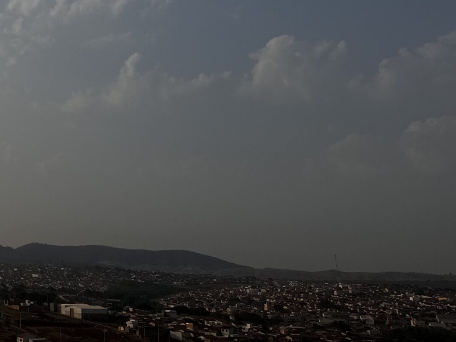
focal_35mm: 58
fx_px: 764
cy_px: -5
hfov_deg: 29.9
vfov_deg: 24.0
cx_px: -46
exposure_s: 1/12346
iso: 80
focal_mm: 6.76
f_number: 1.78
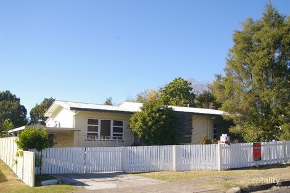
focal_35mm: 54
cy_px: 96
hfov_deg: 36.9
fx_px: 435
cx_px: 145
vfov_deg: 25.0
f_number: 9.5
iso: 200
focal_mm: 36
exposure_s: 1/250
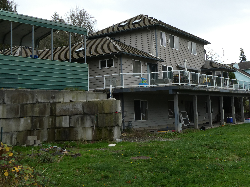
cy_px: 67
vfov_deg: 30.1
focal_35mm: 48
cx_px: 153
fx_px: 347
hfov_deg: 39.4
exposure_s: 1/200
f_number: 3.7
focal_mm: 6.7
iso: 80
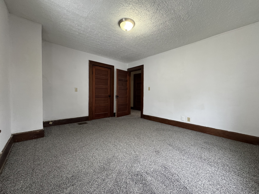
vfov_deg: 85.7
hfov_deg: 102.1
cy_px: 97
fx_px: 105
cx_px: 130
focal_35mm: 14
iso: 500
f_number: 2.2
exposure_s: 1/60
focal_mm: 2.22
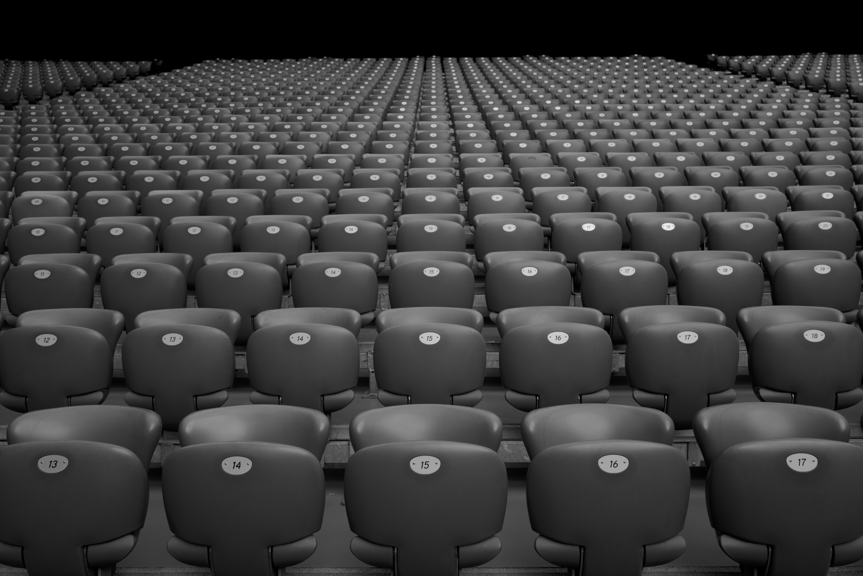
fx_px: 671
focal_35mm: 28
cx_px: 432
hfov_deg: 65.5
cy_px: 288
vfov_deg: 46.4
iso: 200
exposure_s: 1/125
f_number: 7.1
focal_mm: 28
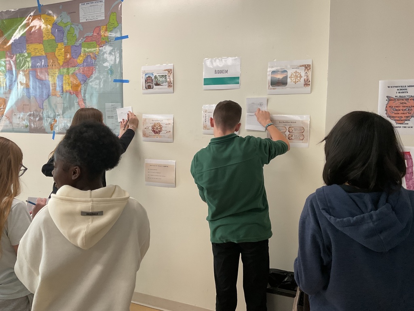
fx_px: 347
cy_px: 156
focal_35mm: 29
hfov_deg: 61.7
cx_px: 207
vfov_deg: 48.2
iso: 80
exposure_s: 1/60
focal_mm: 3
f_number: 1.8
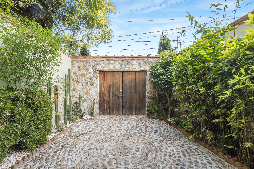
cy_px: 87
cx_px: 126
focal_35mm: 18
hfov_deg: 91.5
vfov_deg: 68.8
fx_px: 124
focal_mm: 11
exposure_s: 1/15
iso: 200
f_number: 11
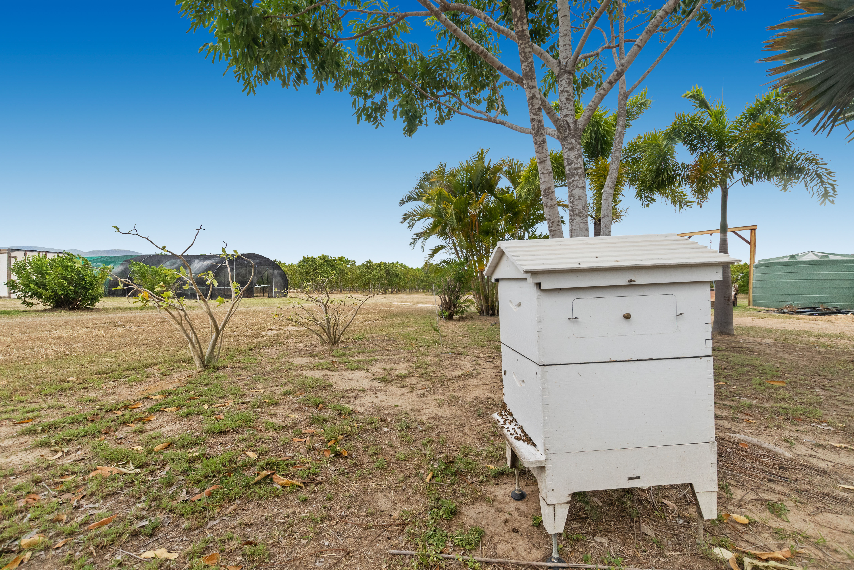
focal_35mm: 15
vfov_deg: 77.3
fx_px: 356
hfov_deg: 100.4
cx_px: 427
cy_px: 285
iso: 400
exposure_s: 1/500
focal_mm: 10
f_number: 8
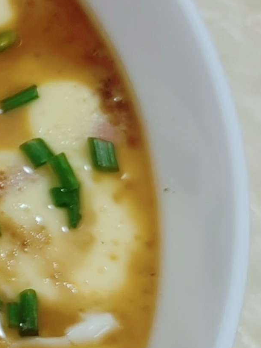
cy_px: 177
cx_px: -325
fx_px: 1358
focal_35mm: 135
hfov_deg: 9.9
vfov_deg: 14.6
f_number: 1.9
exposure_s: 1/50
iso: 125
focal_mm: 5.52
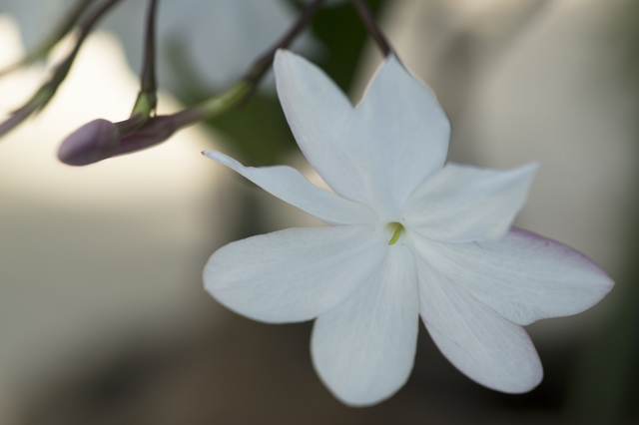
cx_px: 320
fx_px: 1774
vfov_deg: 13.7
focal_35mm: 100
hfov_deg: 20.4
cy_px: 212
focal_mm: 100
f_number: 4
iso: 200
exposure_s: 1/200
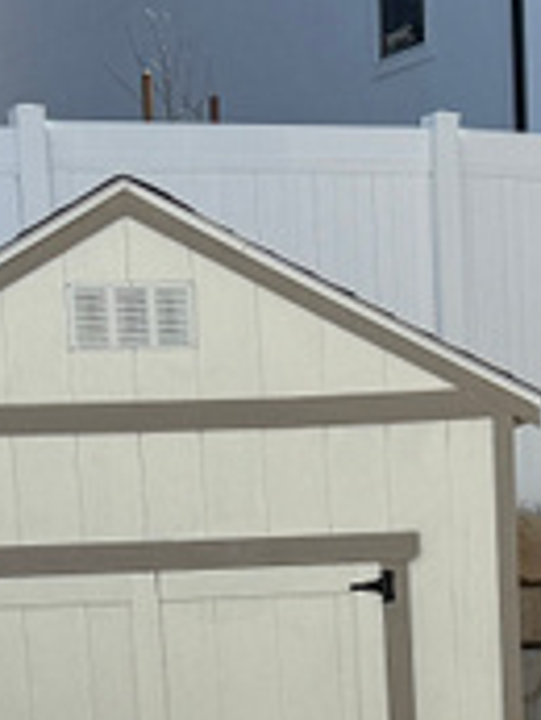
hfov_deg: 10.4
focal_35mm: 142
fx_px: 2955
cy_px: 1290
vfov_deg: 12.7
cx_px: 404
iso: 80
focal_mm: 6.76
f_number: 1.78
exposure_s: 1/5319
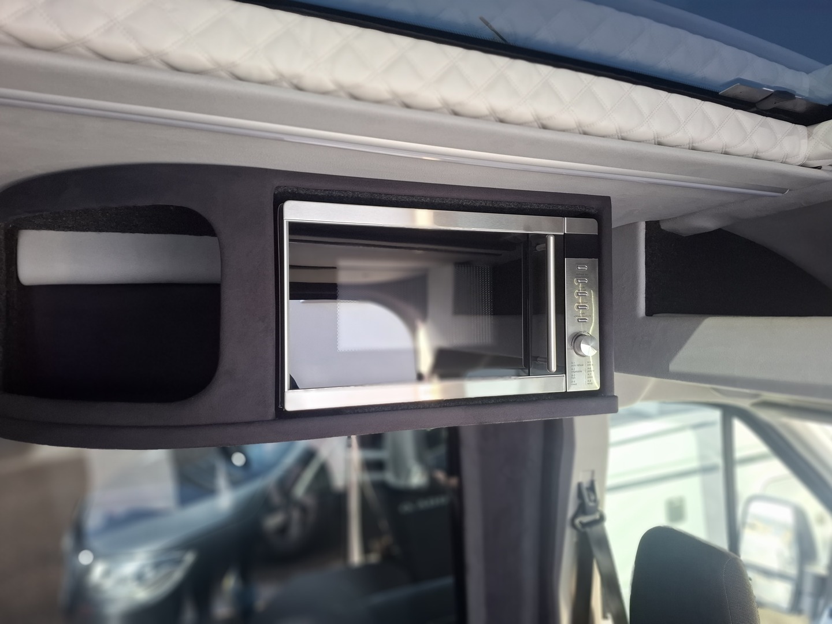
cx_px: 416
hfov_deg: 73.9
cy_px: 312
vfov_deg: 58.9
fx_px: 553
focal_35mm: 23
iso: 200
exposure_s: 1/100
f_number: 1.8
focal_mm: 5.54
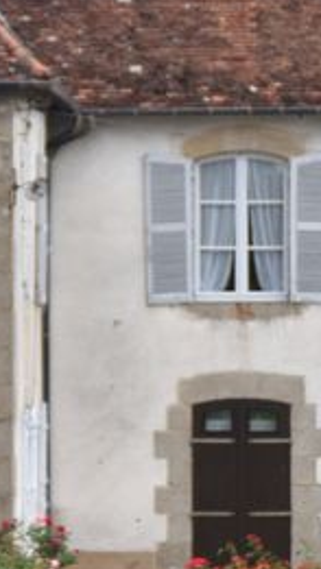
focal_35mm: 569
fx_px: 8602
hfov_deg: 2.1
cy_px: 251
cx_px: 387
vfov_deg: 3.8
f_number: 5.6
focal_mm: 90
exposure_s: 1/500
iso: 320
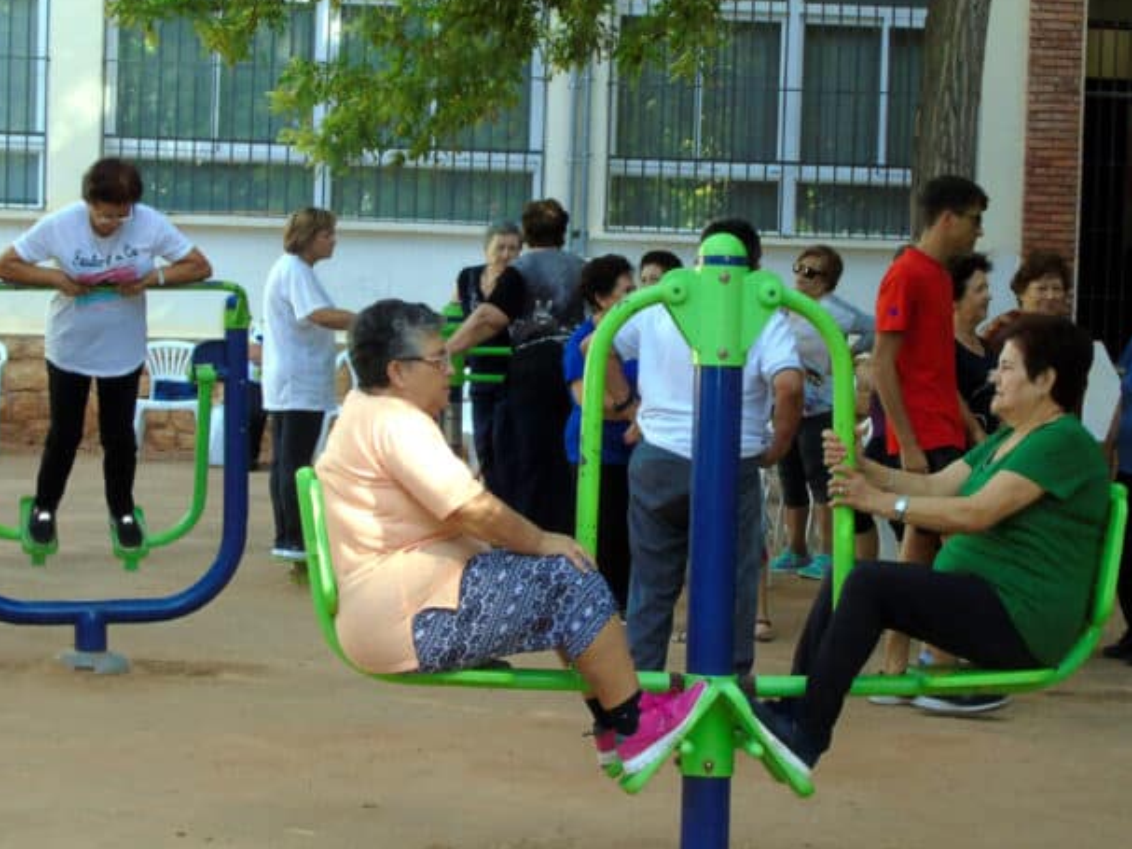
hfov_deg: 22.8
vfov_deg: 17.2
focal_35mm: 86
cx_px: 621
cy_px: 456
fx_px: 2812
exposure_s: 1/60
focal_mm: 11
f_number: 7.9
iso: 250
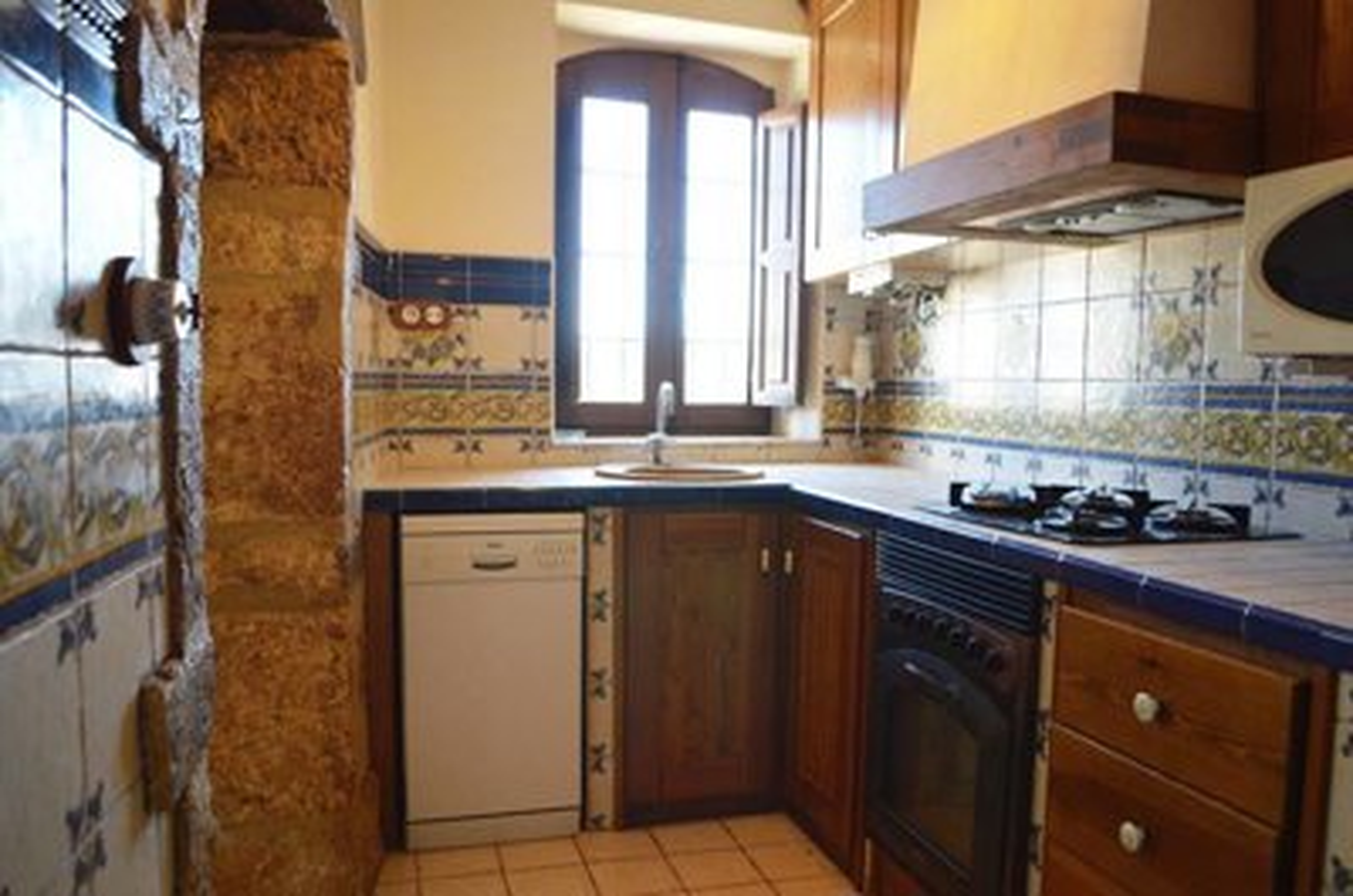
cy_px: 448
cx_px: 676
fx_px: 1013
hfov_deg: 67.5
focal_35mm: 27
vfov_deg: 47.7
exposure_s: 1/50
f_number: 3.5
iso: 400
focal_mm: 18
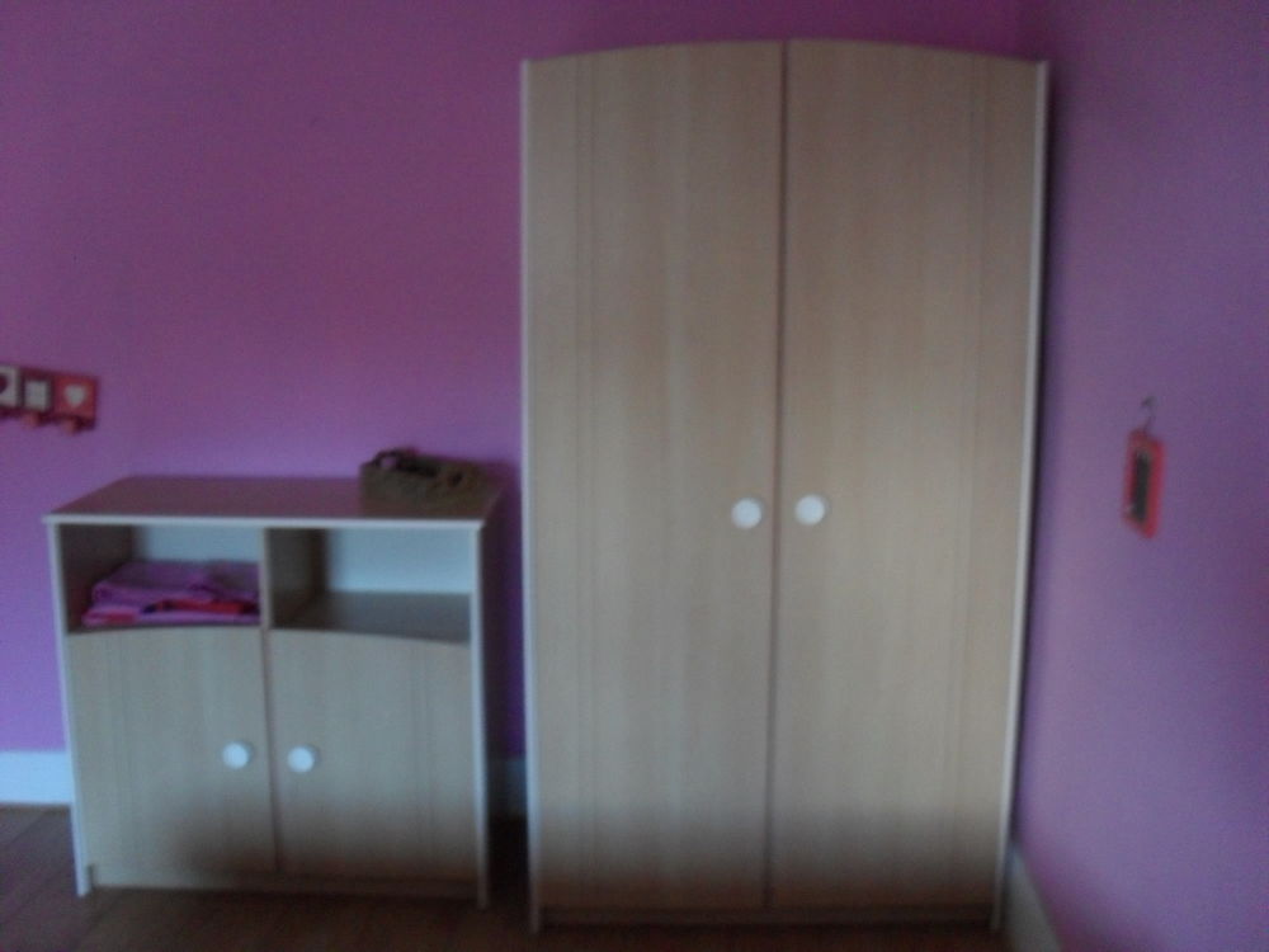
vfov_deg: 40.7
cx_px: 634
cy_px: 476
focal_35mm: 35
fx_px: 1283
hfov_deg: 52.6
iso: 400
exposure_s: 1/15
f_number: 3.2
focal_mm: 6.3
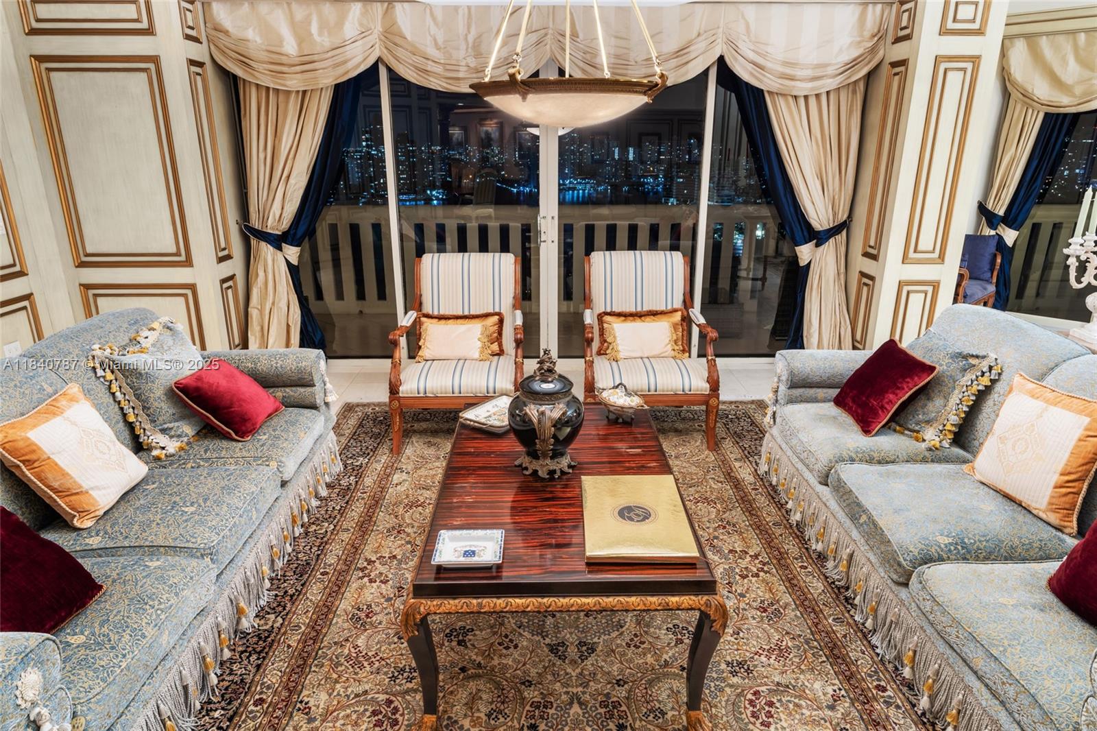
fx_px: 685
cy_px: 366
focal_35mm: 22
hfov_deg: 77.3
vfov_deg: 56.1
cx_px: 548
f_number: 14
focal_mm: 22.5
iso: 250
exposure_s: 8
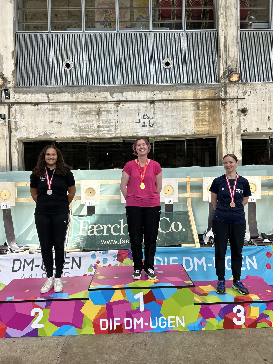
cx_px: 136
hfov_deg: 53.1
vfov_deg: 67.3
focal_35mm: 26
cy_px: 182
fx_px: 273
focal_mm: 5.7
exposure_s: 1/202
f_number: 1.5
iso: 40
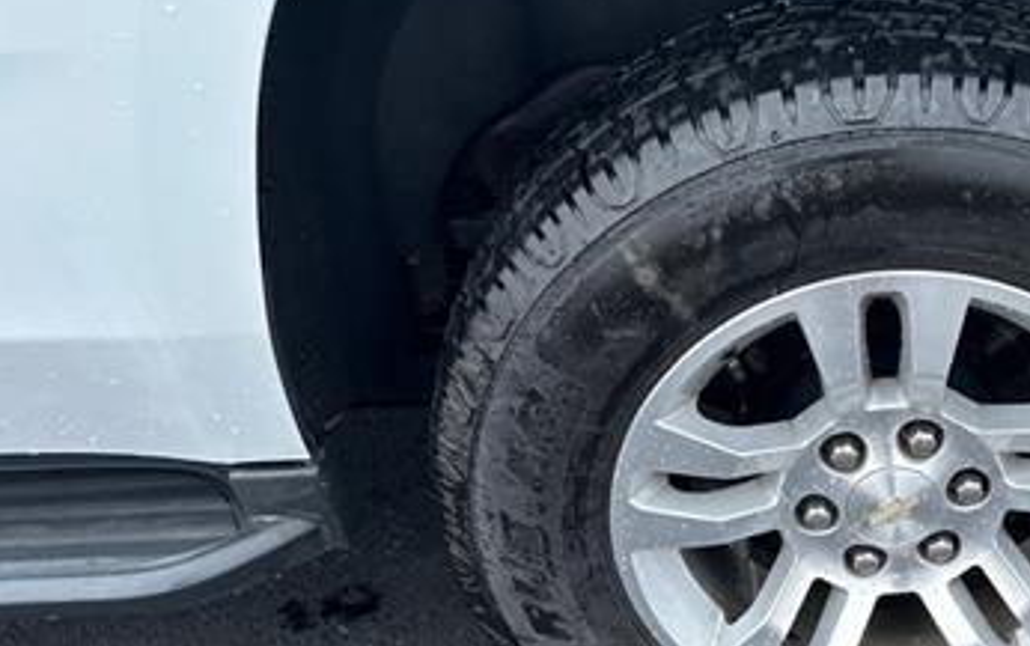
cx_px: 896
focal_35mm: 47
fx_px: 1321
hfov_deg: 39.9
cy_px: 578
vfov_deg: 26.6
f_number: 1.78
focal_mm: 6.86
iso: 200
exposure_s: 1/121
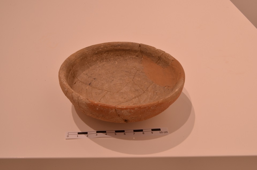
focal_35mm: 39
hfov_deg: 49.7
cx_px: 128
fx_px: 278
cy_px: 85
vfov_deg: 34.0
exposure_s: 1/1.3
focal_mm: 26
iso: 250
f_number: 29
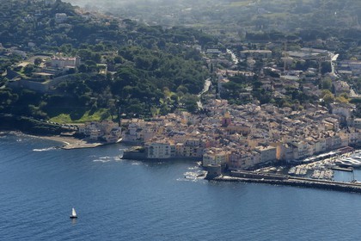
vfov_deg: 9.5
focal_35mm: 145
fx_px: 1454
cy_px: 120
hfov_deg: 14.2
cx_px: 180
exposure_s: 1/1600
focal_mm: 145
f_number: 13
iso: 800
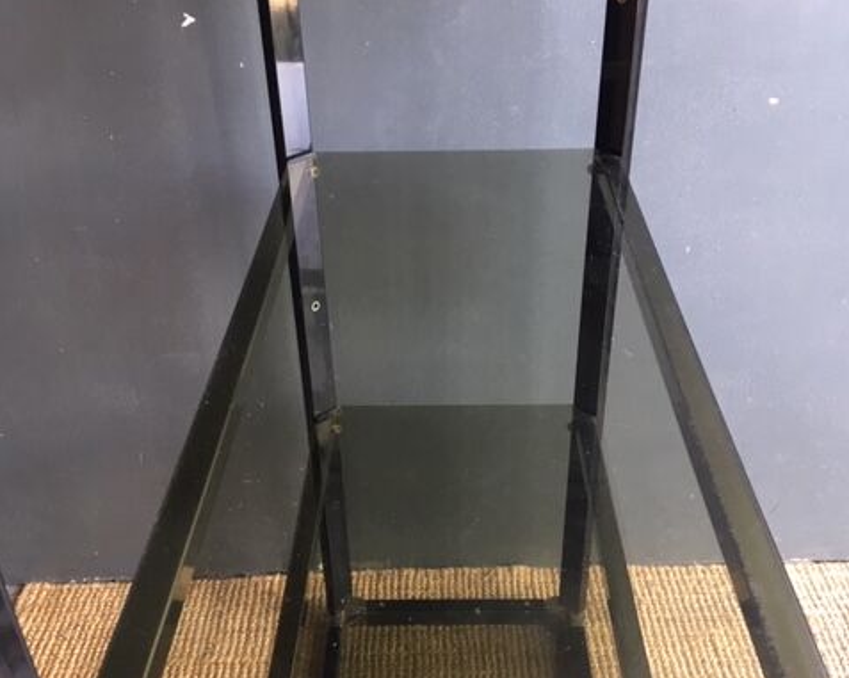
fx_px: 954
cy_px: 383
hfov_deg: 48.0
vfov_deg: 39.1
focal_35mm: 38
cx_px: 425
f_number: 2.2
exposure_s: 1/33
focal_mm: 4.15
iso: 100
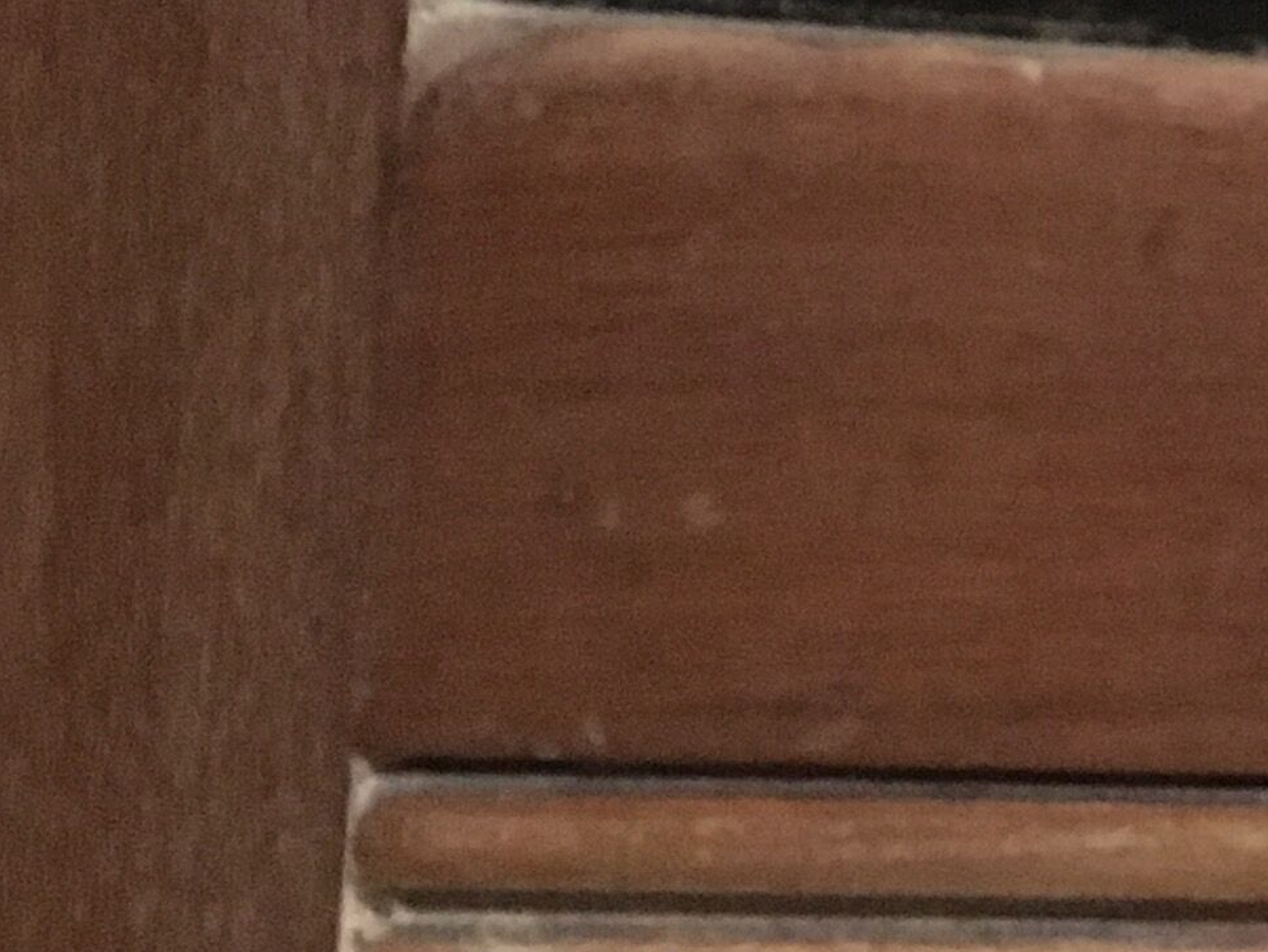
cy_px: -12
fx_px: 4433
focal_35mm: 121
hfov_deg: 14.9
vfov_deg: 12.1
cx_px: 1983
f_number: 2.2
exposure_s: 1/17
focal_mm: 4.15
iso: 320
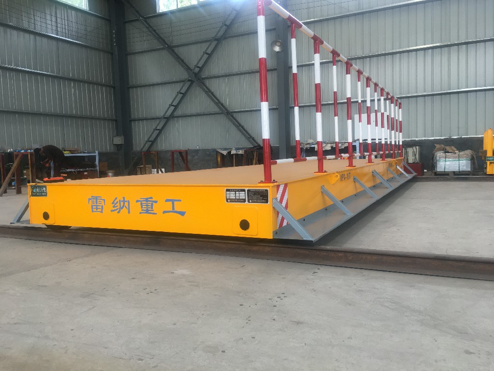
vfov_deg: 48.2
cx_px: 247
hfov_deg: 61.7
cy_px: 186
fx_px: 414
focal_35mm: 29
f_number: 2.2
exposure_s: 1/100
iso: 40
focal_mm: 4.15
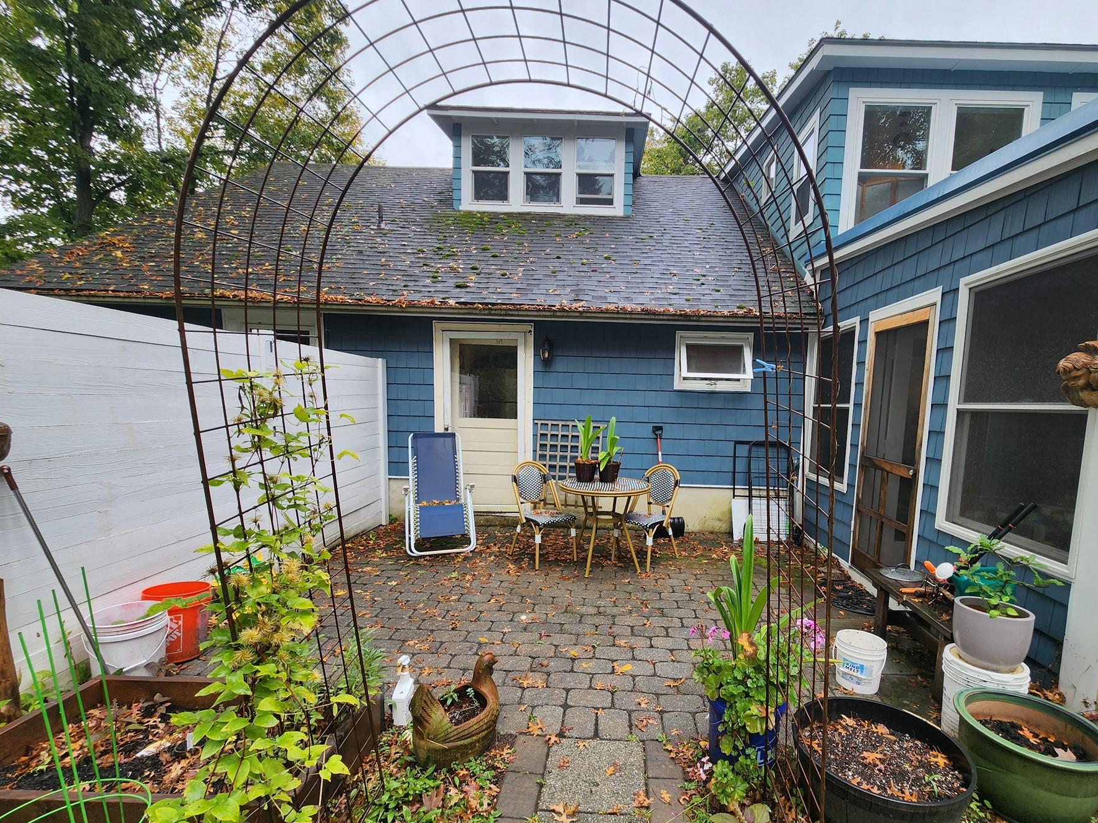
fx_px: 476
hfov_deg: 97.8
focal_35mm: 15
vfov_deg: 81.3
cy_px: 465
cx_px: 606
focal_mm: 2.2
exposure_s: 1/243
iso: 50
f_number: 2.2
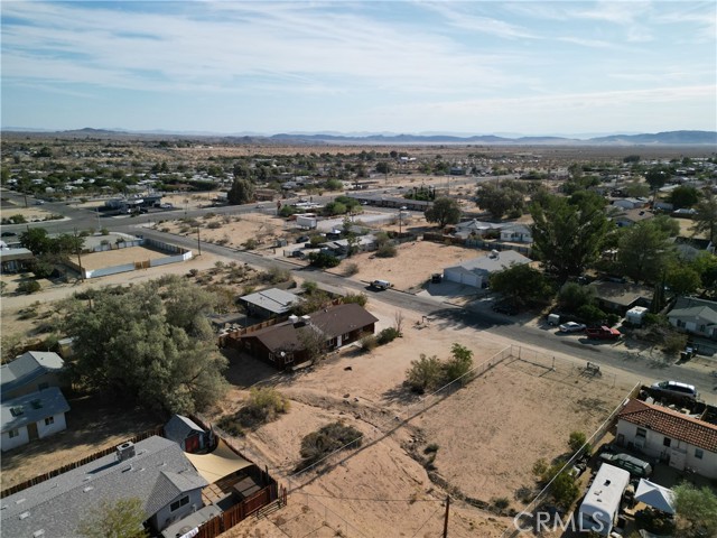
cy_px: 269
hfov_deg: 71.6
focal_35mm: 24
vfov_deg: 56.8
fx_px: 497
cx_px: 358
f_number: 1.7
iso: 140
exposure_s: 1/640
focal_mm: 6.72
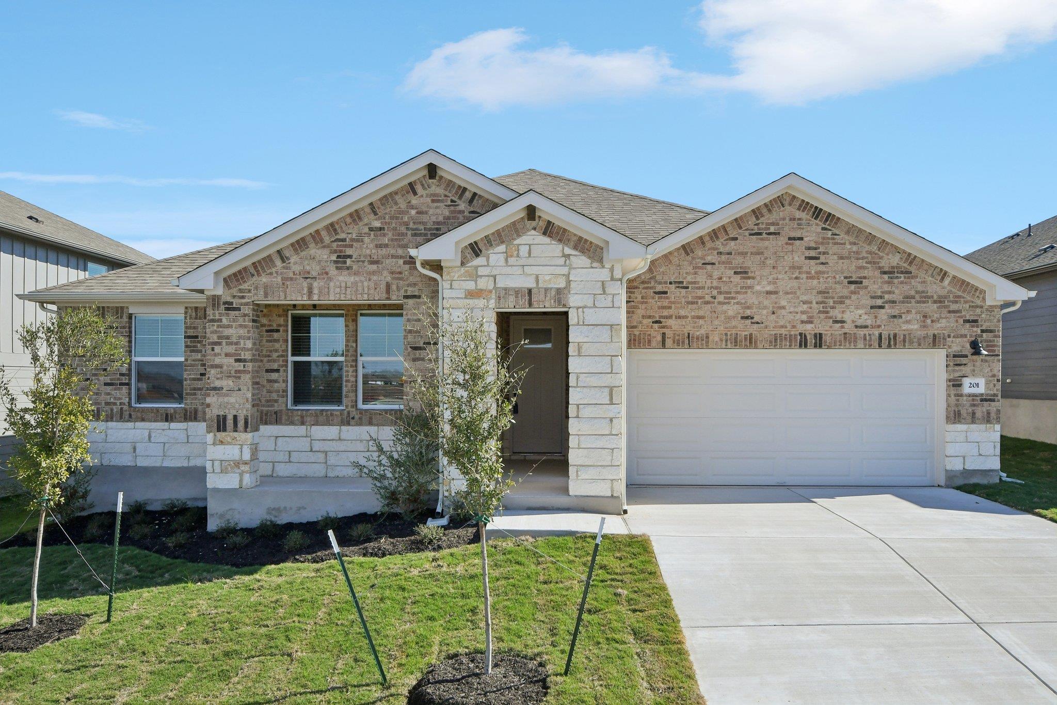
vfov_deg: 47.9
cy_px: 352
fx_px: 793
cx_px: 528
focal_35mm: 27
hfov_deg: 67.4
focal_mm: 18
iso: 400
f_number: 8
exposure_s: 1/1250
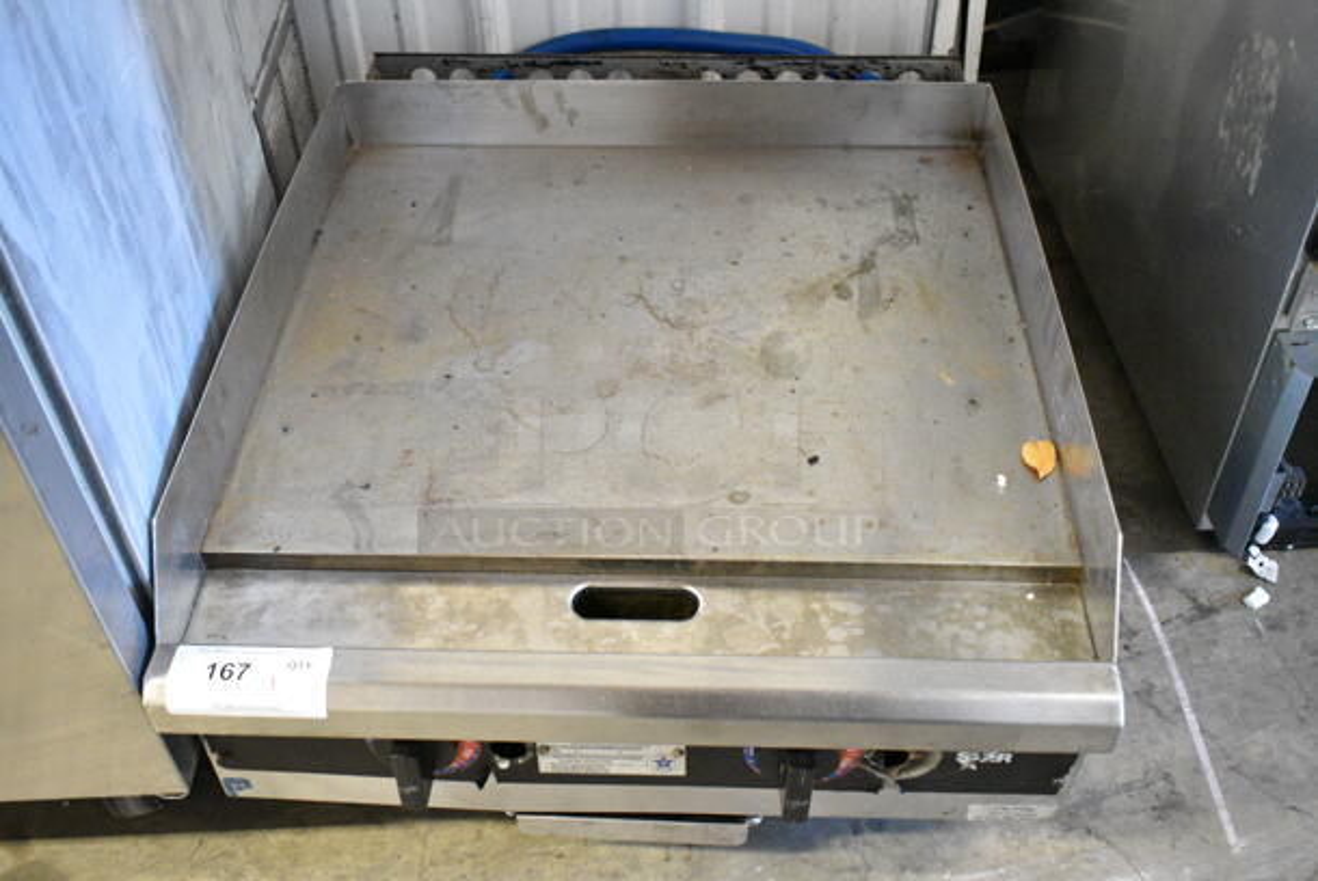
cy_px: 440
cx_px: 659
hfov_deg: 53.1
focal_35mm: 36
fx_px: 1319
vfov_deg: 37.0
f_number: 5
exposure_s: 1/100
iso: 6400
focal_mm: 24
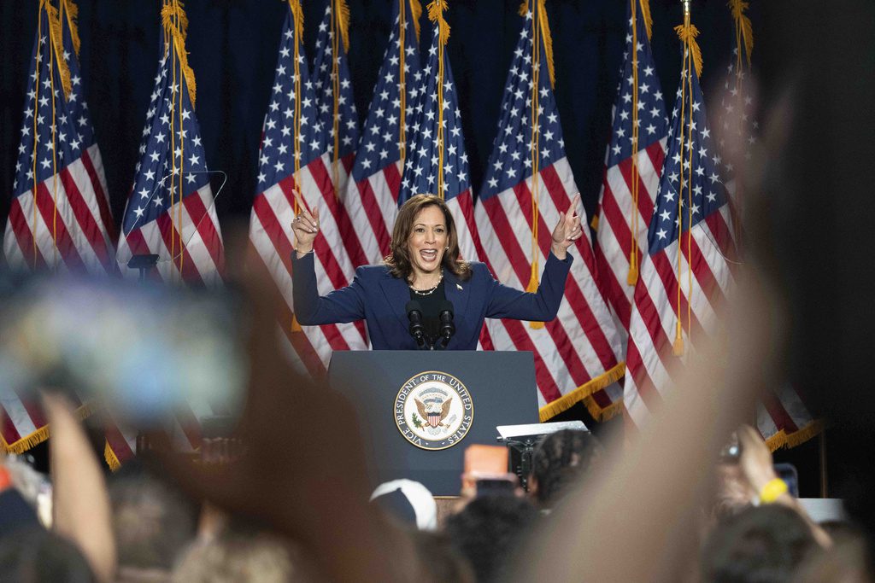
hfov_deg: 8.3
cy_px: 292
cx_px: 438
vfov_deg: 5.5
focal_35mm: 248
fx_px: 6028
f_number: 5.6
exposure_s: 1/400
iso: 6400
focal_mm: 248
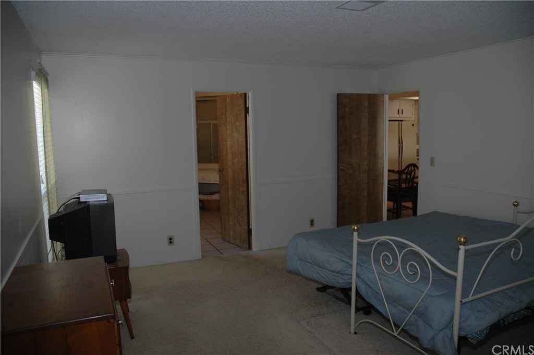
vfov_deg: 47.8
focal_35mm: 27
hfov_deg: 67.4
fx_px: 400
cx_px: 267
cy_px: 178
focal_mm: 18
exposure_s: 1/60
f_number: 4
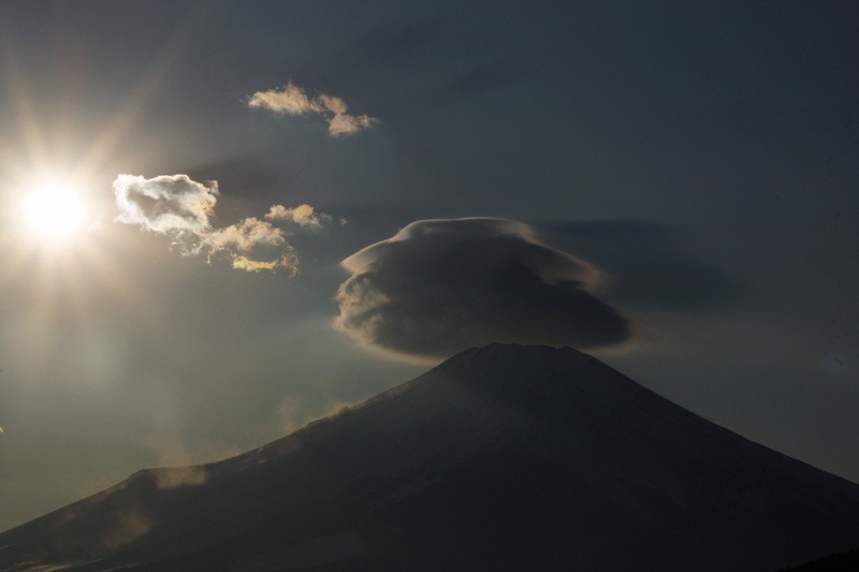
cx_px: 430
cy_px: 286
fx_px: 2147
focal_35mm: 90
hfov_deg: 22.6
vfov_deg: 15.2
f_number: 25
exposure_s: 1/1250
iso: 200
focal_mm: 60
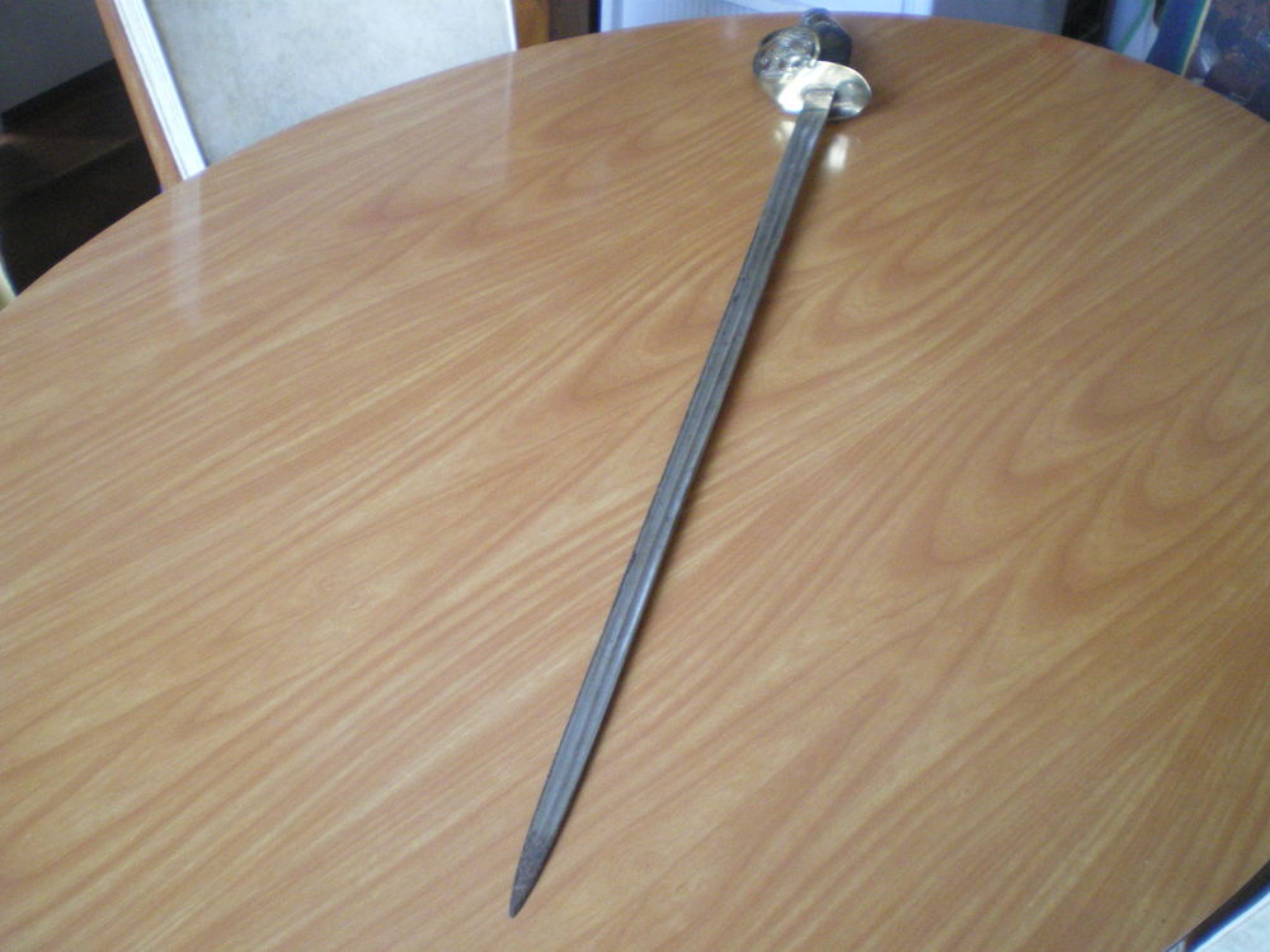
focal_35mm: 38
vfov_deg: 37.7
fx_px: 1394
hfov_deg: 49.0
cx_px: 635
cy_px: 476
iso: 400
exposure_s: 1/13
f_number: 3.1
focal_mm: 6.3
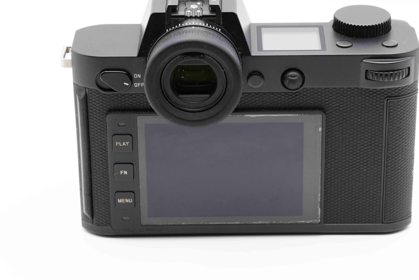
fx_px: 1222
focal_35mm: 105
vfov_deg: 13.0
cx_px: 244
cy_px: 125
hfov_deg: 19.4
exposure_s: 1/200
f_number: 10
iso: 3200
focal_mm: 90
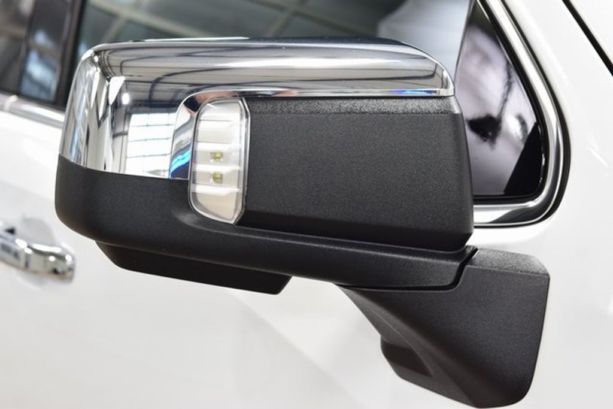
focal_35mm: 78
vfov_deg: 17.5
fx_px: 1328
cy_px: 204
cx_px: 306
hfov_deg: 26.0
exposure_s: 1/15
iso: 640
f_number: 6.3
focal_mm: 52
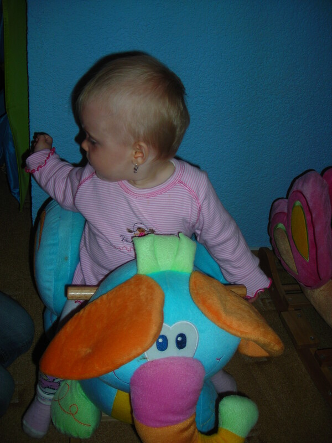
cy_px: 222
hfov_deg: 37.7
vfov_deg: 49.0
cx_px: 166
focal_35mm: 38
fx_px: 486
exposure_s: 1/60.1
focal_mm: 6.3
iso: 50
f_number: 3.2
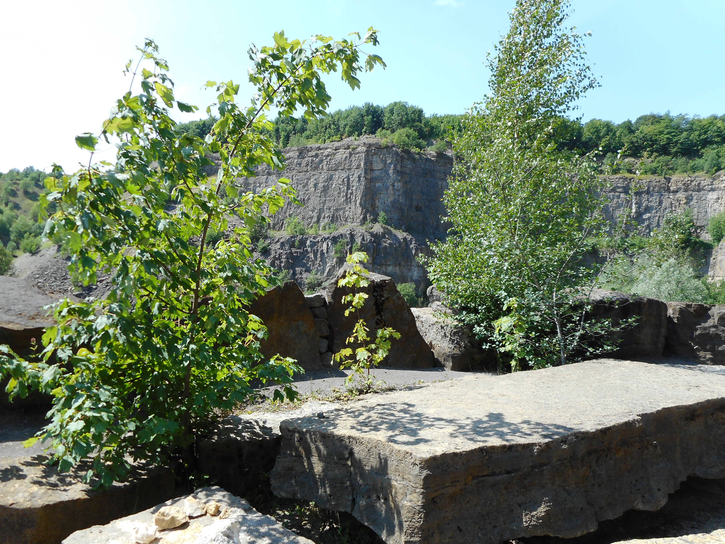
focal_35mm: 25
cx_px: 362
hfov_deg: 69.4
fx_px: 524
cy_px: 272
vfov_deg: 54.9
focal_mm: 4.5
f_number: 3.7
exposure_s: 1/320
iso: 80
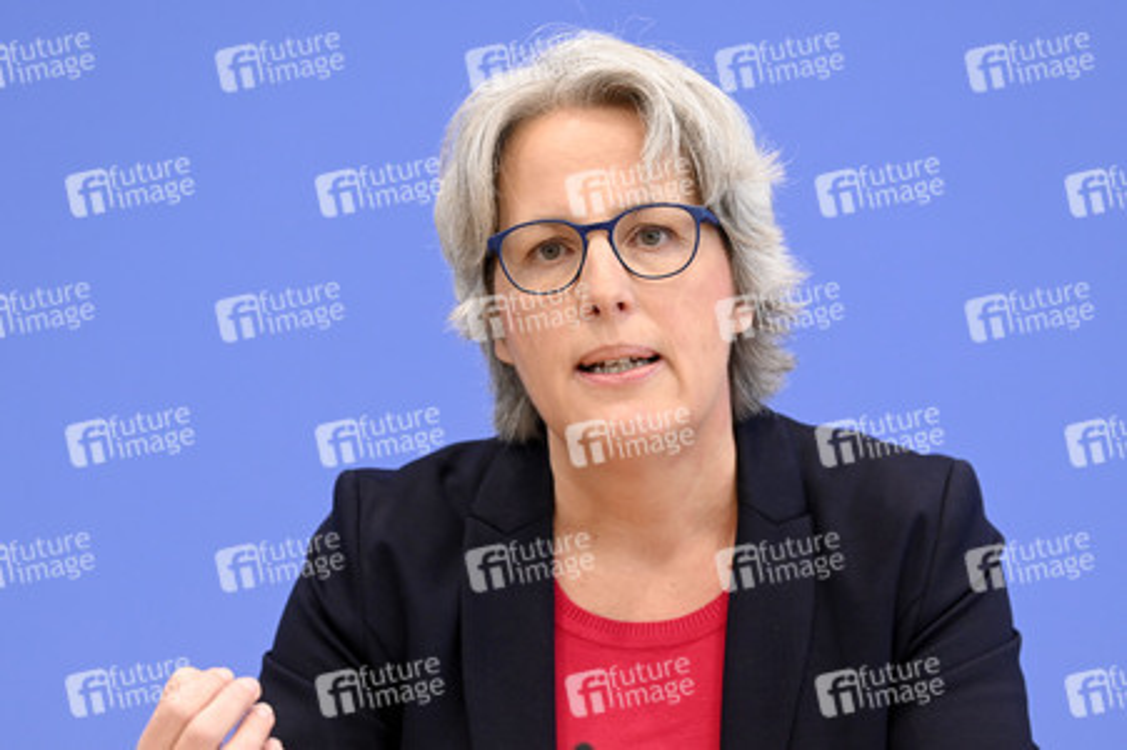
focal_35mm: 102
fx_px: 3191
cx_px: 564
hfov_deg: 20.0
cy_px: 375
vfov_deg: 13.4
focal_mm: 102
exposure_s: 1/500
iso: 2500
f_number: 4
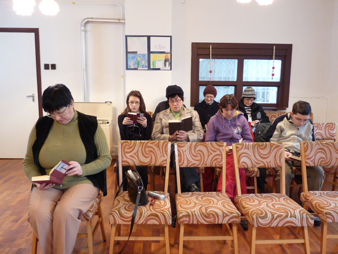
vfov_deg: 48.2
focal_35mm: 29
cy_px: 127
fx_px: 283
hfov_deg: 61.7
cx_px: 169
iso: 400
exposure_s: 1/13
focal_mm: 4.8
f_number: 2.8
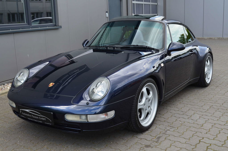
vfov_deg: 30.7
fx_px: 275
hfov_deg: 45.0
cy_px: 76
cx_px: 114
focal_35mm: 44
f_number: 10
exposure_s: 1/60
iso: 320
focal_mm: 29
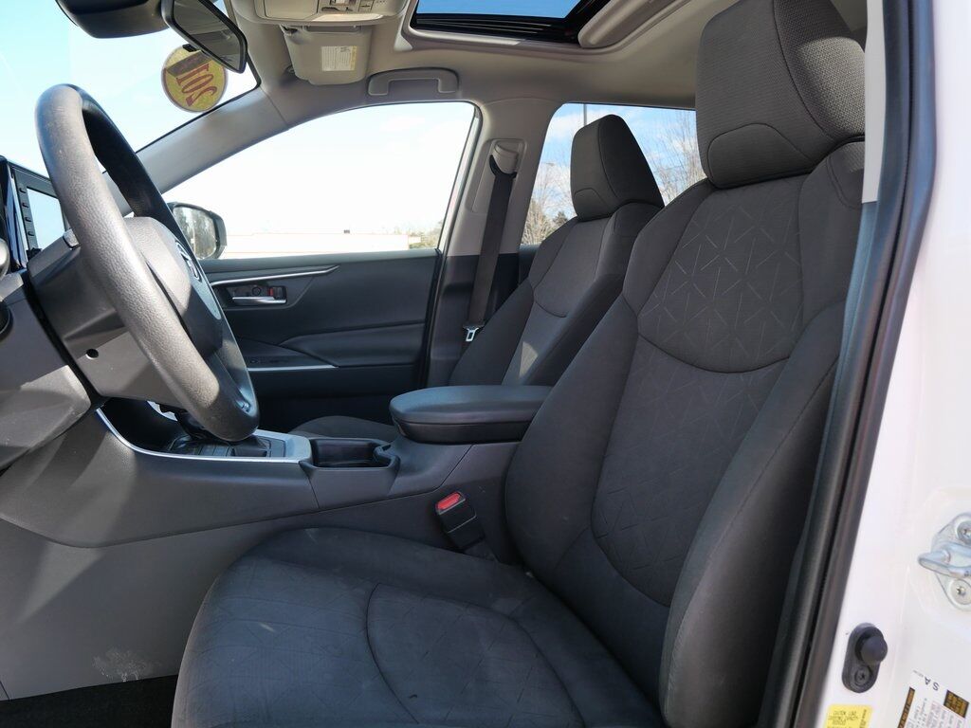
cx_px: 486
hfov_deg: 71.6
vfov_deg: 56.8
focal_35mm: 24
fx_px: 673
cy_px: 364
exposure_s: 1/200
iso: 200
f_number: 4.5
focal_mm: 12
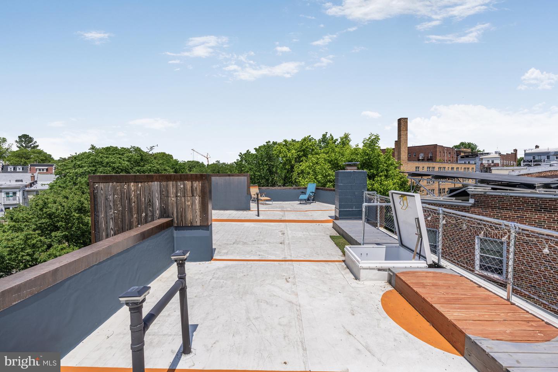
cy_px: 186
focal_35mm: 16
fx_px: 256
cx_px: 279
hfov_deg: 95.0
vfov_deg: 72.1
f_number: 8
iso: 200
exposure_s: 1/1250
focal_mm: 16.5
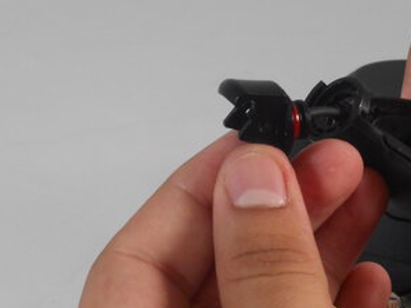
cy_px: 170
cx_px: 237
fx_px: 2768
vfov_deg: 6.4
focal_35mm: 233
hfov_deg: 8.5
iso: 280
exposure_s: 1/60
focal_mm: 20.9
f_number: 5.9
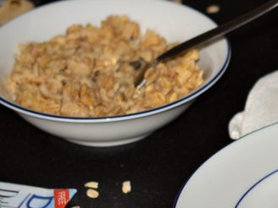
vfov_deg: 6.6
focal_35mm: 225
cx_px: 380
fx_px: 1807
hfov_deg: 8.6
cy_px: 141
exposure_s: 1/60
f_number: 3.5
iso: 200
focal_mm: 50
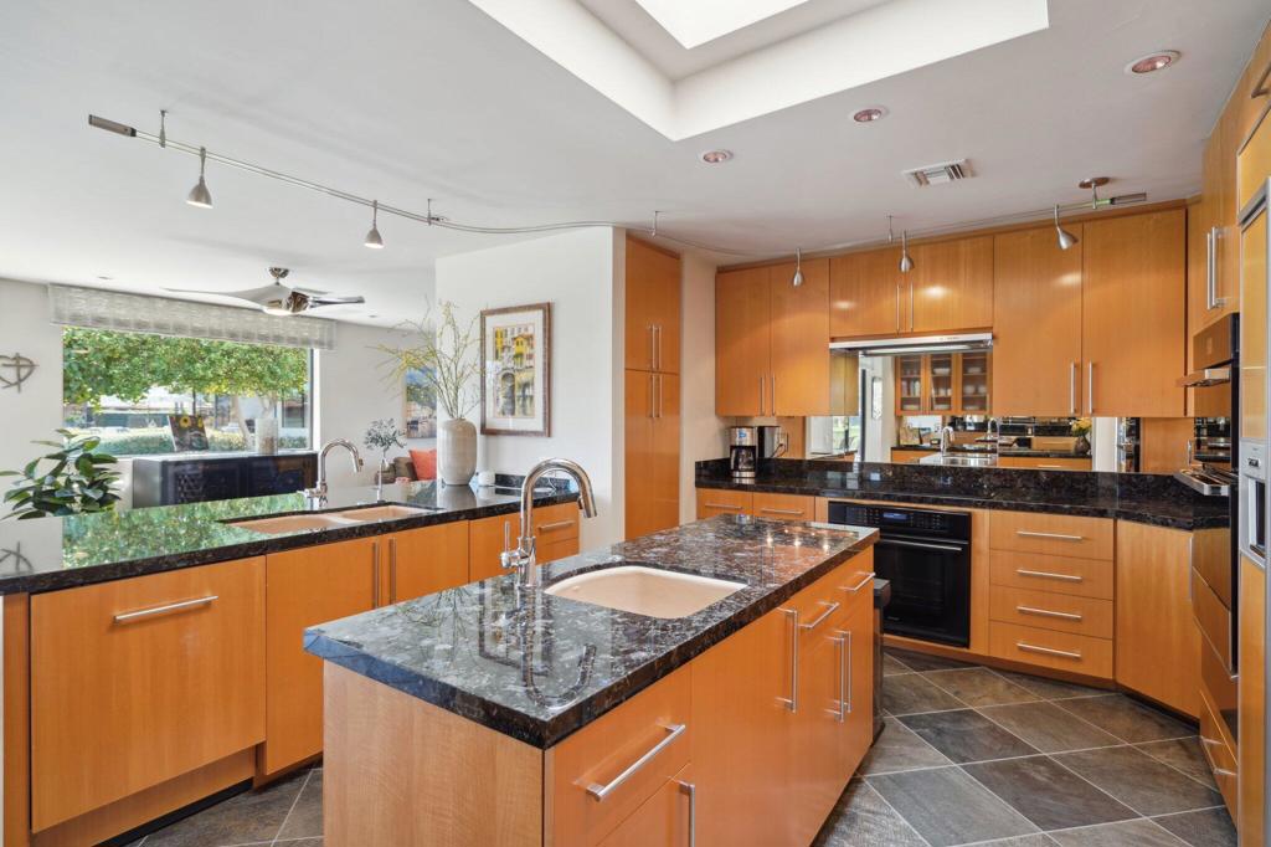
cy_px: 424
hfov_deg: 93.3
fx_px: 600
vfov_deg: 70.4
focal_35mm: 17
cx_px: 636
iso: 400
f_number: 8
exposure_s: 1/13
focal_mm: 17
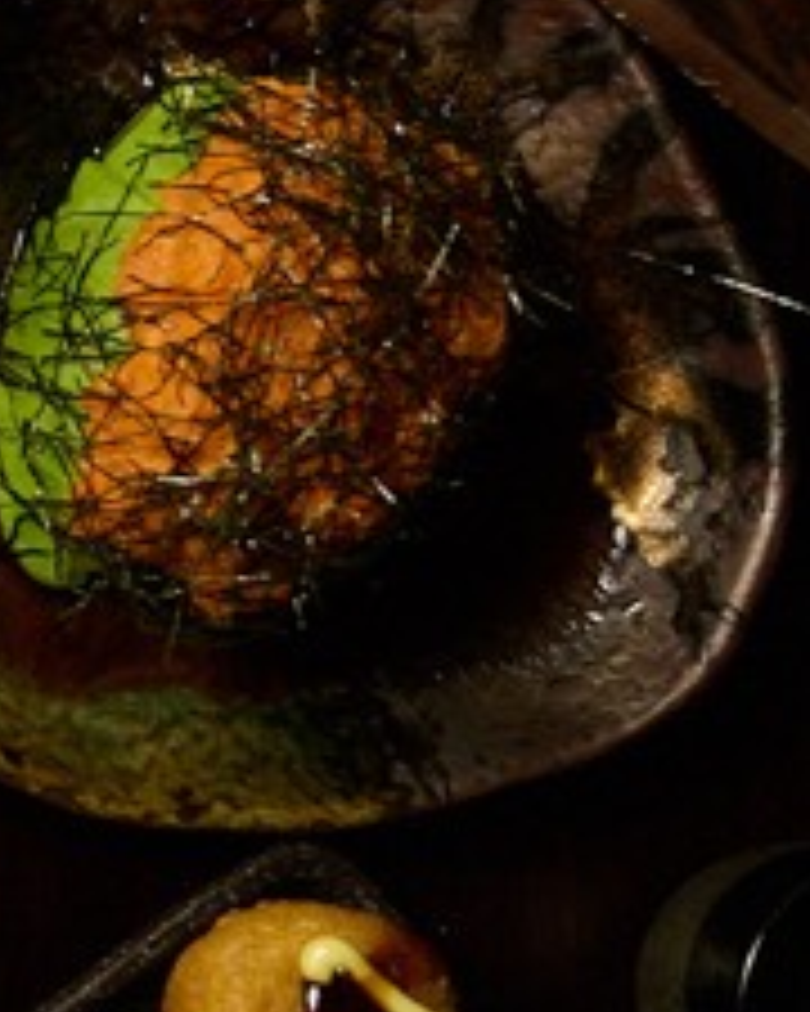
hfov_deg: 8.5
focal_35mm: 145
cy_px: 292
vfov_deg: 13.3
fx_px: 4345
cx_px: -1764
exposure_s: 1/160
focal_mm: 29
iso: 1600
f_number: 4
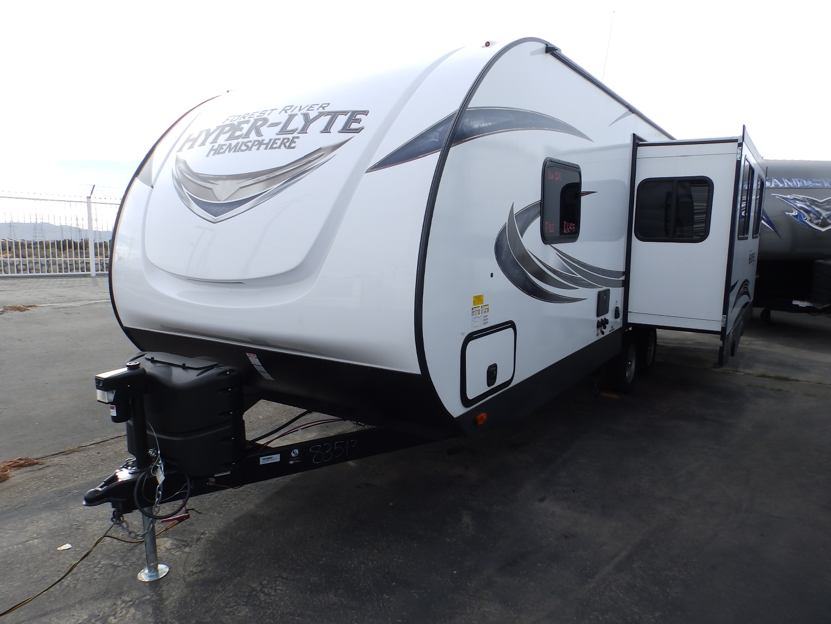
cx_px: 416
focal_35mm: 22
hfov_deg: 76.4
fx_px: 528
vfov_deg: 61.1
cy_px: 312
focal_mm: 4
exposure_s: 1/320
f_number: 4.5
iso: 80
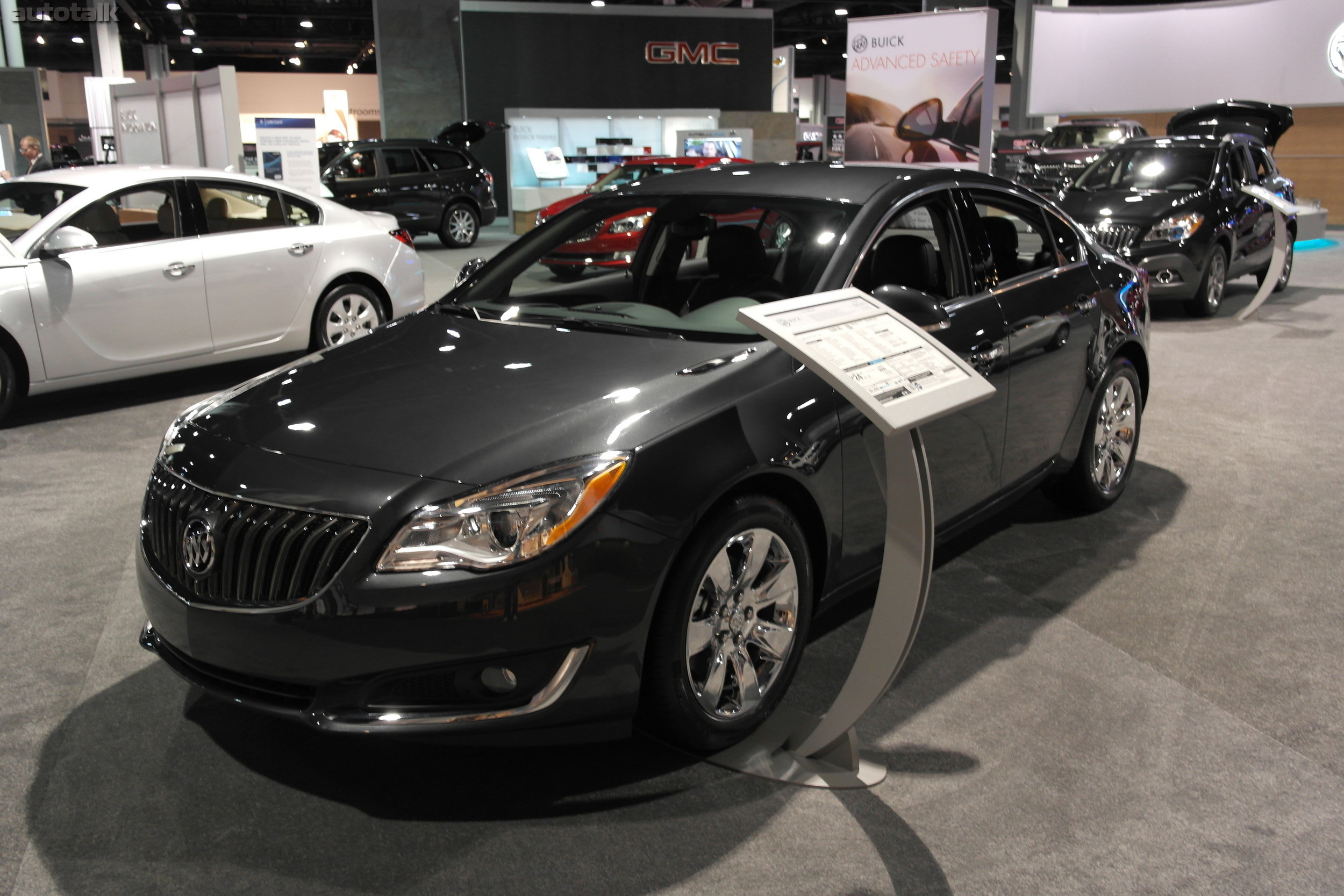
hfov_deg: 61.9
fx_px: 1120
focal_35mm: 30
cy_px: 448
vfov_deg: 43.6
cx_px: 672
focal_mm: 20
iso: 400
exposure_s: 1/20
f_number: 3.5
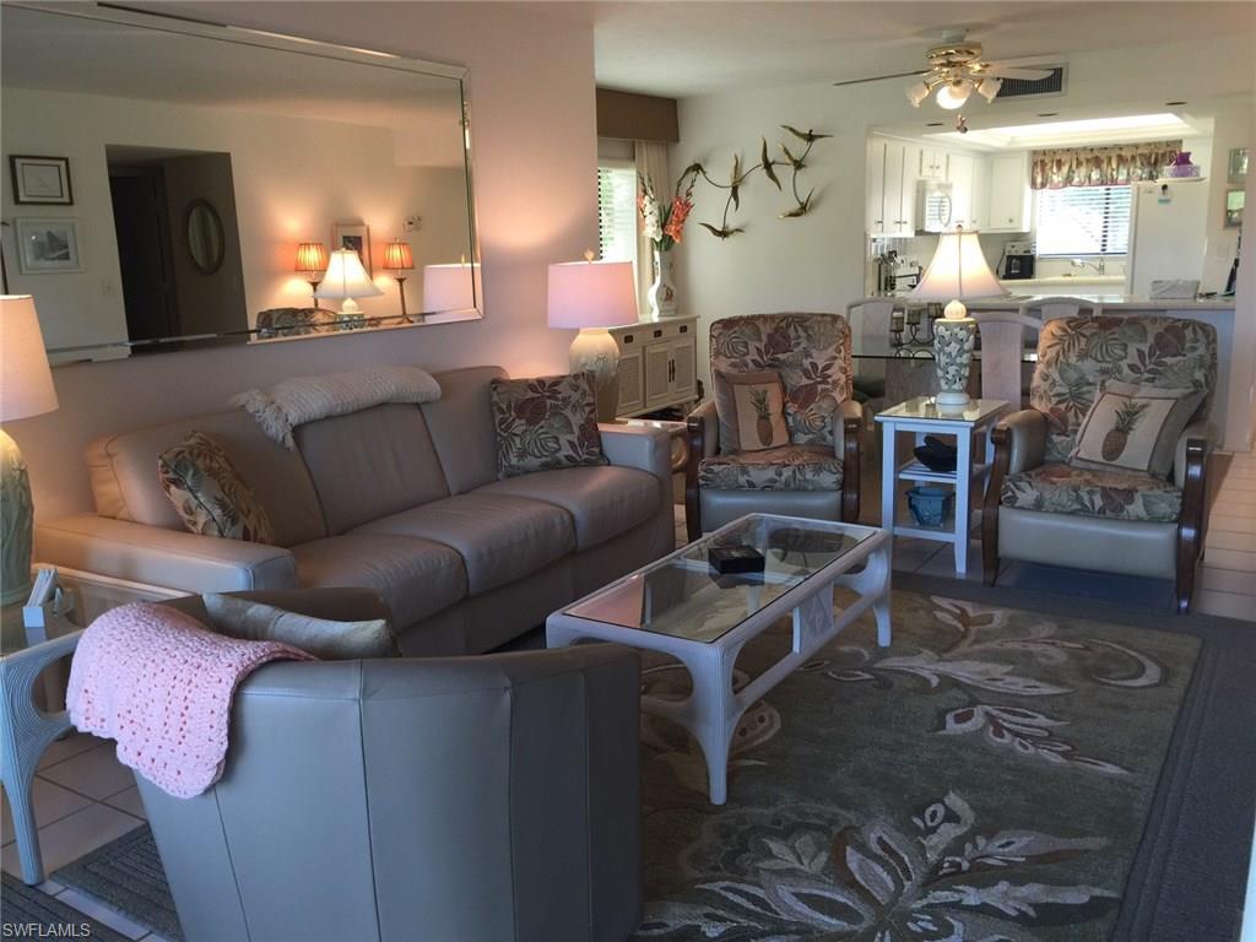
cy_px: 471
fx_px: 1052
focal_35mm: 29
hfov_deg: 61.7
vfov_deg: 48.2
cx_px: 628
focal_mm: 4.15
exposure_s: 1/30
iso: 32
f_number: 2.2
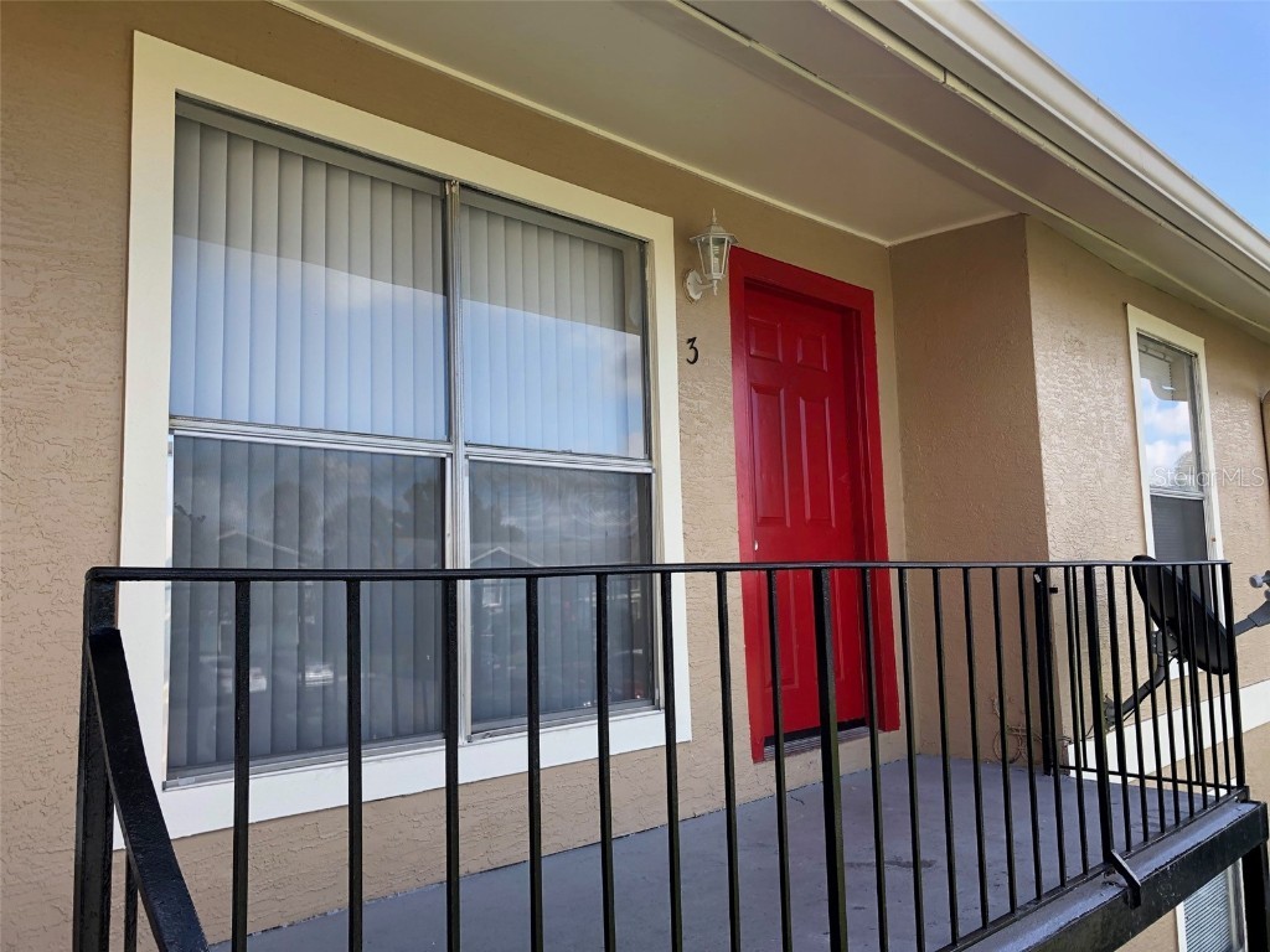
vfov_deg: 49.7
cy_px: 476
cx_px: 635
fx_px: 1027
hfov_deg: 63.4
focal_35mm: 28
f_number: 1.8
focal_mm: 3.99
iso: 20
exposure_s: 1/501
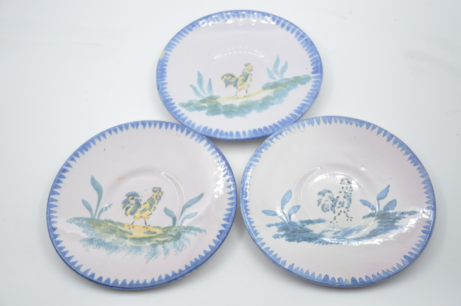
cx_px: 230
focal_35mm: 51
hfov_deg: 38.9
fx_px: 652
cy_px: 153
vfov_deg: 26.4
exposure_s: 1/4000
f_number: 5.6
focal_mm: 34
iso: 3200
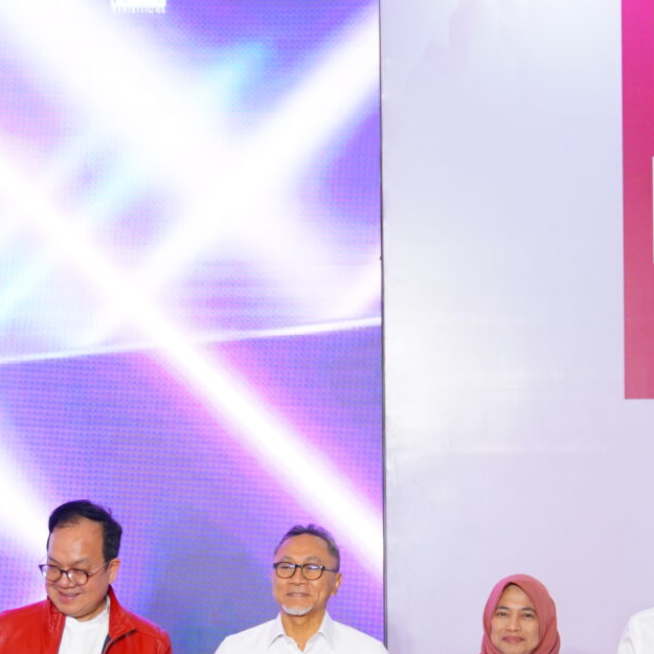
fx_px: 2308
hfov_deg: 16.1
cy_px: 569
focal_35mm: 108
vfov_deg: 16.0
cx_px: 339
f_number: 2.8
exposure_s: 1/200
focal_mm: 31
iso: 1600
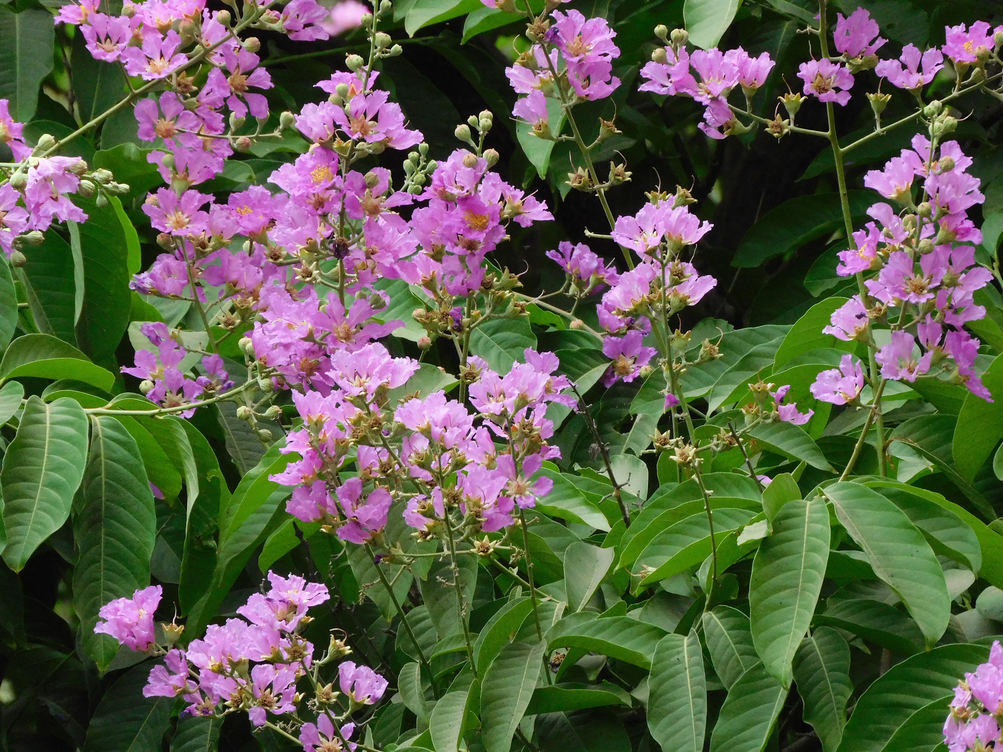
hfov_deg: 4.0
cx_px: 502
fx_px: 14488
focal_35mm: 500
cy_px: 376
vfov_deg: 3.0
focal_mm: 89.6
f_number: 5.6
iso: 800
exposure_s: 1/320
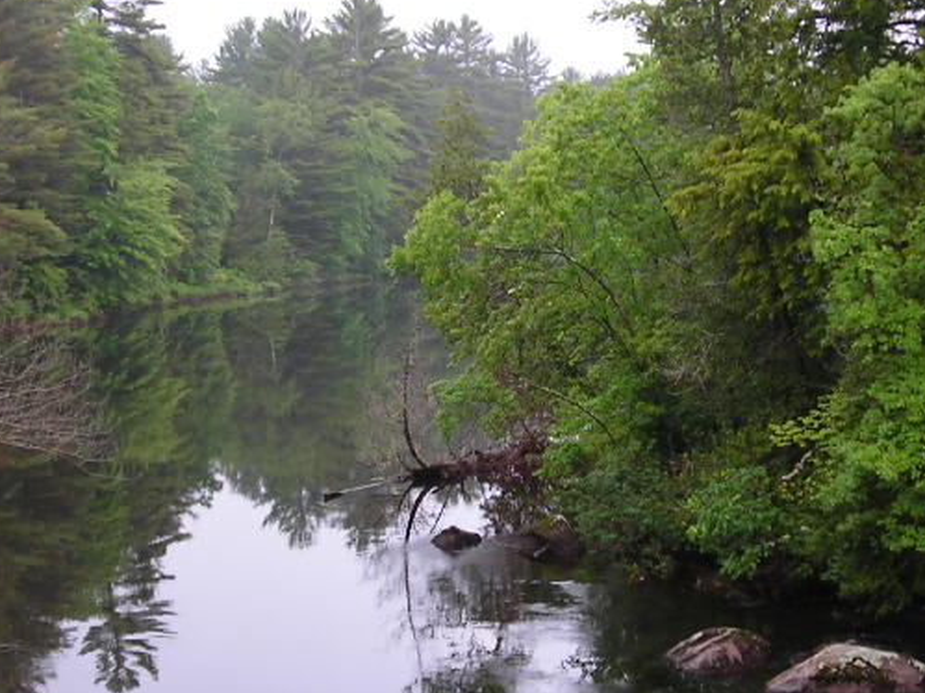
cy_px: 417
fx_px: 2084
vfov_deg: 18.9
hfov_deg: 25.0
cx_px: 534
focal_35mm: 78
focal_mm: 6.3
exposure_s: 1/79
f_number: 3.2
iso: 50
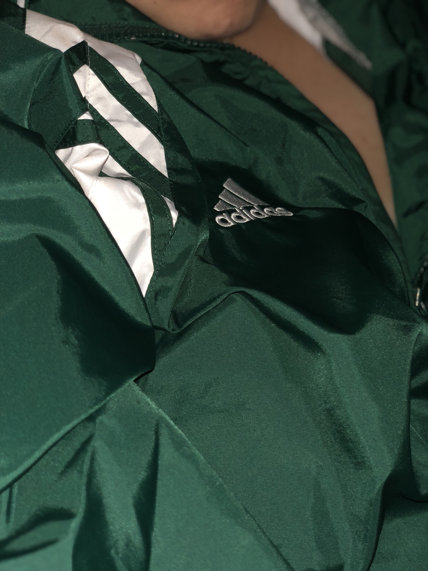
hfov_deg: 28.0
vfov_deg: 36.8
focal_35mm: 52
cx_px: 214
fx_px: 857
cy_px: 286
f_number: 2.4
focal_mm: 6
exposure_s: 1/60
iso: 80
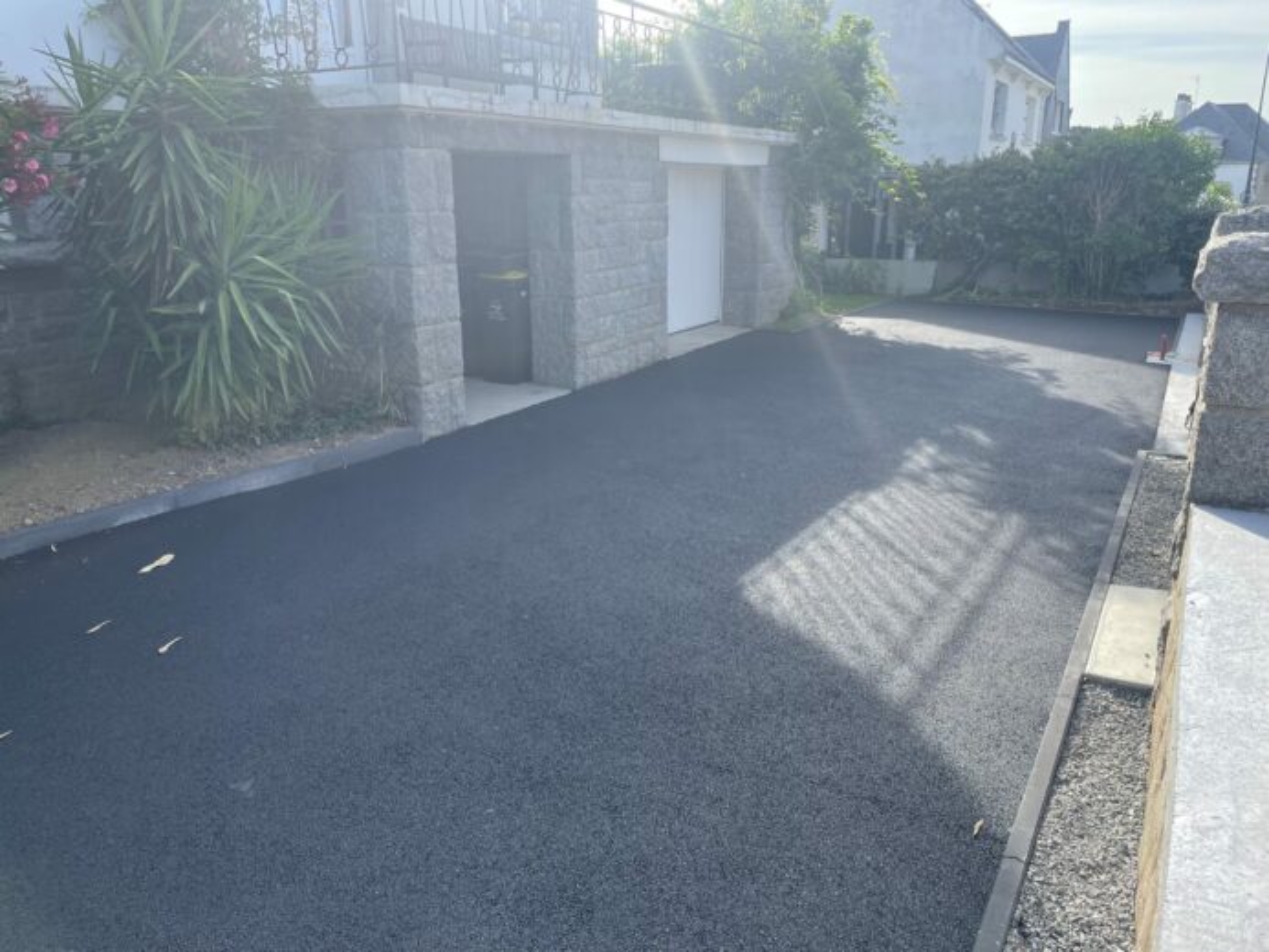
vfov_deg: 53.1
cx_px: 634
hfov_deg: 67.3
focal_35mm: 26
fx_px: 953
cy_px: 476
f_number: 1.6
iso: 32
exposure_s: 1/1052
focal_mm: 4.2
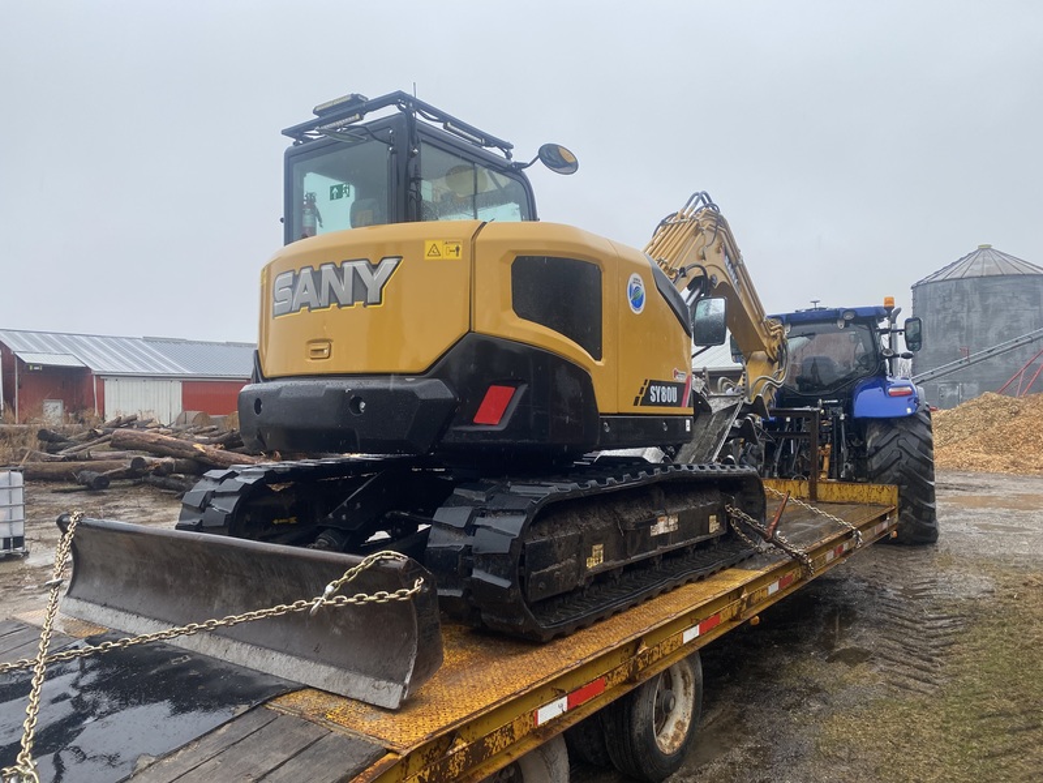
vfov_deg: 53.1
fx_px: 783
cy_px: 392
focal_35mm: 26
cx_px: 522
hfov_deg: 67.3
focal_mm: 4.25
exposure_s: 1/582
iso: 32
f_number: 1.8
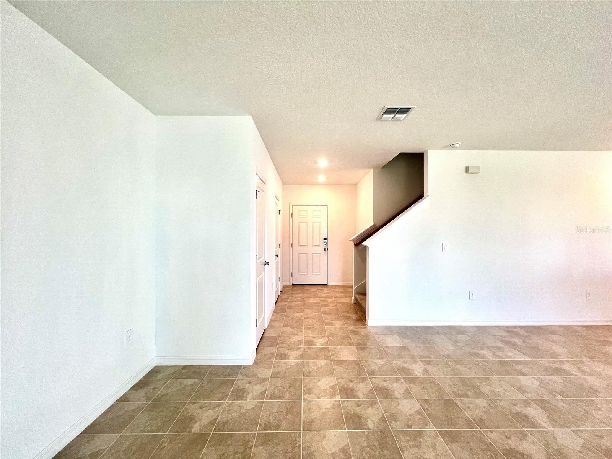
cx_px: 306
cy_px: 230
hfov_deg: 106.2
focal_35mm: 13
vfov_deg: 89.9
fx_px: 230
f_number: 1.8
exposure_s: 1/120
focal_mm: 1.57
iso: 100
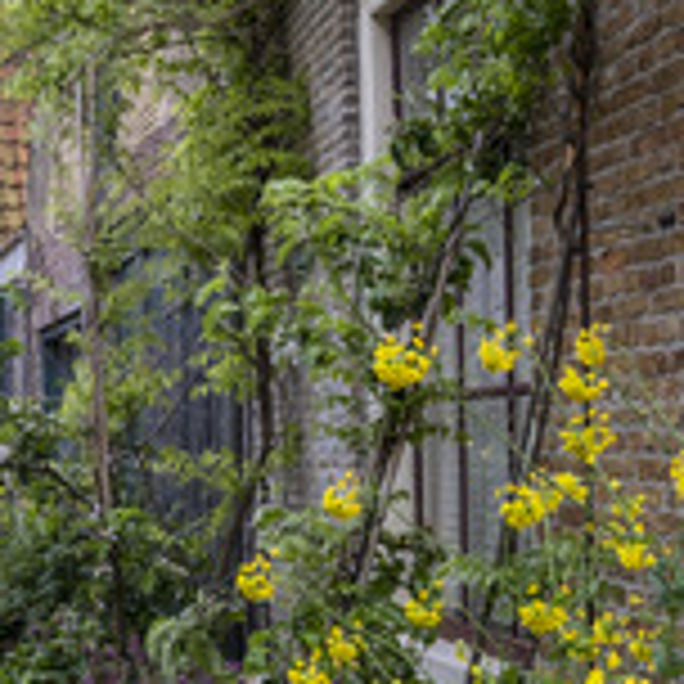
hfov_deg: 19.8
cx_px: -9
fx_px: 1900
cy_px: 479
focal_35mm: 85
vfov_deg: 20.3
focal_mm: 21.9
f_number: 7.1
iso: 200
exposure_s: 1/40
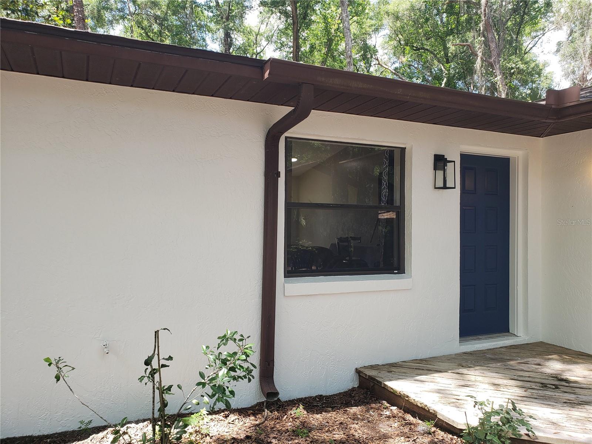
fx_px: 445
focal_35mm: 26
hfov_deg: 67.3
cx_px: 296
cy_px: 222
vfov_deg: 53.1
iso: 50
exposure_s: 1/142
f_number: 2.4
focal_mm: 4.3
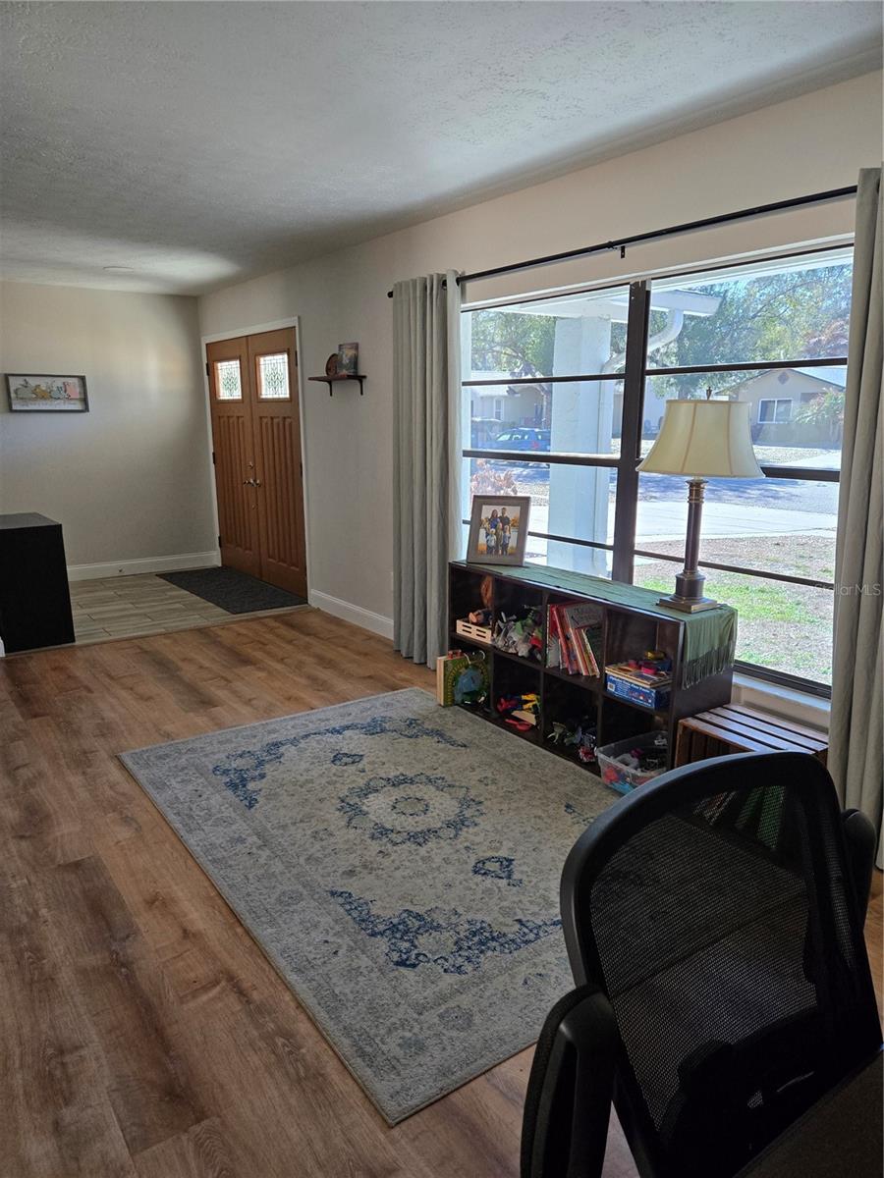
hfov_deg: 58.9
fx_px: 783
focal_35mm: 23
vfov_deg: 73.9
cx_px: 442
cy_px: 589
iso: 200
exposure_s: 1/180
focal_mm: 5.4
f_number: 1.8
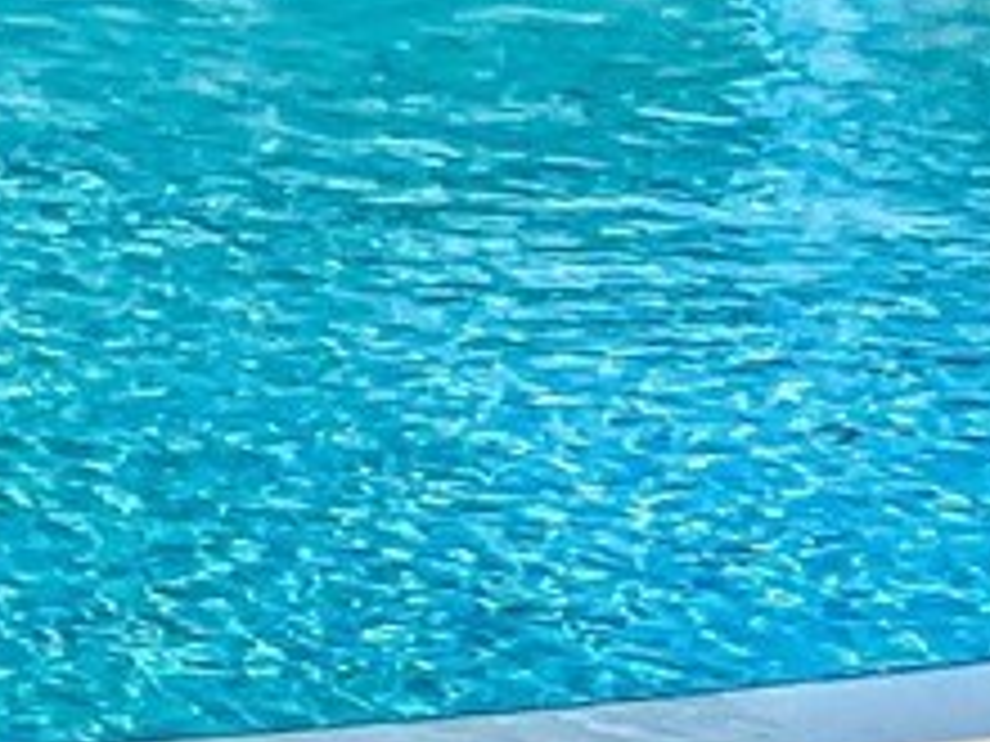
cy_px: -1003
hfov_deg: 8.0
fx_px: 5405
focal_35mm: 189
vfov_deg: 7.4
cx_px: -2506
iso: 50
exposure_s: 1/4132
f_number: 1.6
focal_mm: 4.2
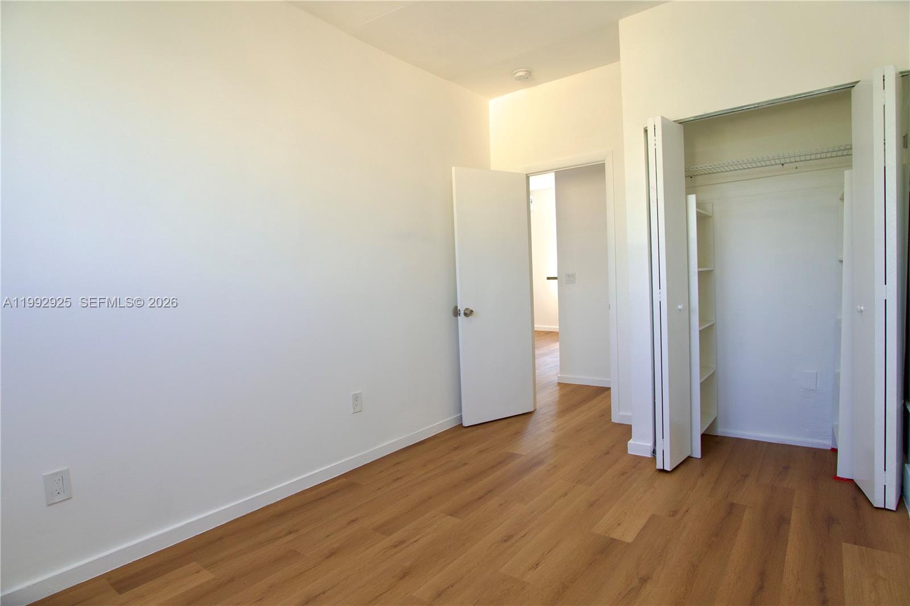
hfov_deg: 90.0
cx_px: 455
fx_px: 455
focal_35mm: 18
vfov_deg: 67.4
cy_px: 303
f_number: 4
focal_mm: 12
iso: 250
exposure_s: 1/160
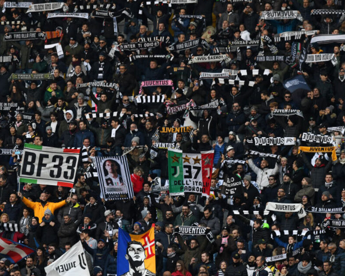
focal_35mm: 341
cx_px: 134
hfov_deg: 5.7
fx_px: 3483
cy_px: 130
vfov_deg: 4.5
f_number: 5.6
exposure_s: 1/400
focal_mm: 200
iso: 1000
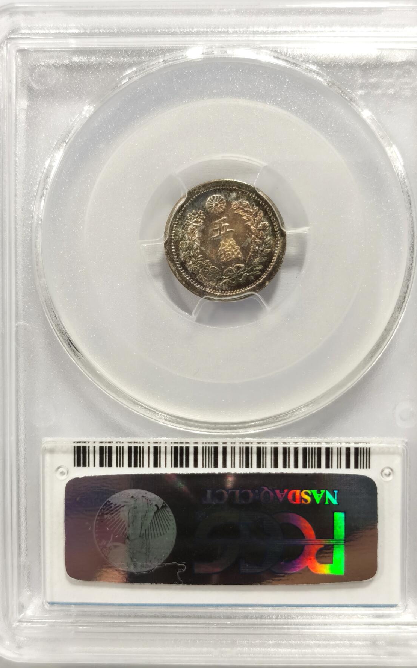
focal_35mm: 58
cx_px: 222
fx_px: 1055
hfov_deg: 22.4
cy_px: 331
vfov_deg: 35.1
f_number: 16
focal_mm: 5.56
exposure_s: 1/100
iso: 125
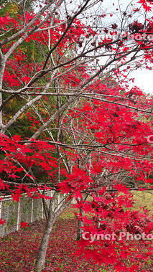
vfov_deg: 36.0
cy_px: 137
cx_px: 187
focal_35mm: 58
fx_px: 419
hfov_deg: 19.4
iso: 125
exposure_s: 1/15
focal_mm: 35
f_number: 10
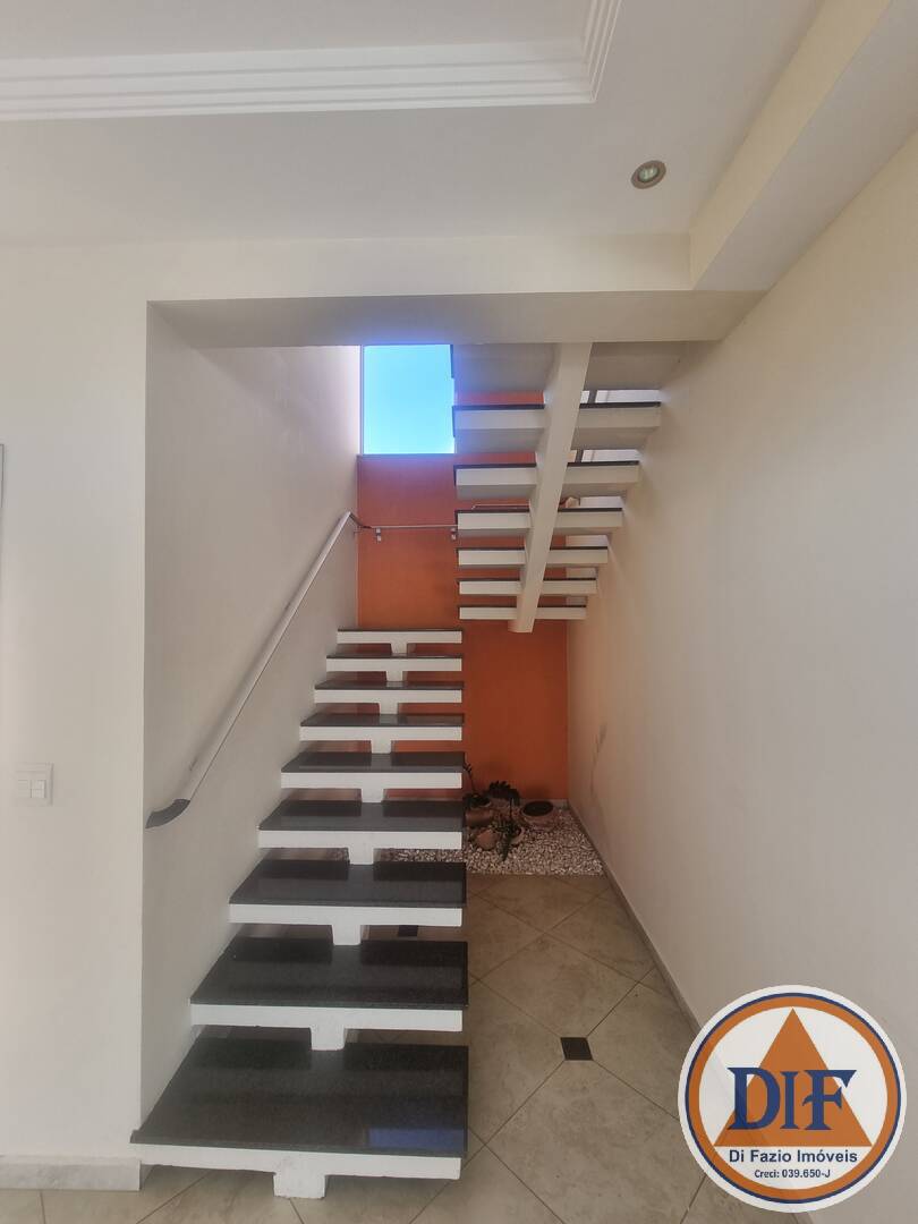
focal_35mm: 13
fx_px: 460
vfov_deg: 106.2
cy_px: 612
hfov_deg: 89.9
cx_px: 459
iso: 50
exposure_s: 1/60
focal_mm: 2.2
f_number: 2.2
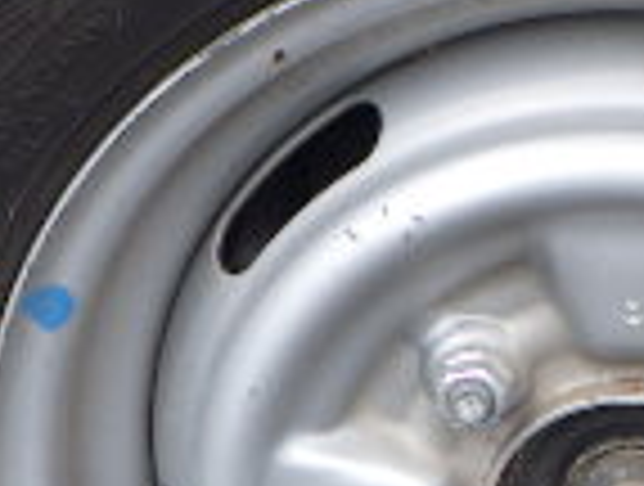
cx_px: 788
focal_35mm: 125
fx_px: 2331
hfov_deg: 15.1
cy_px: 405
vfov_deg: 11.9
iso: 125
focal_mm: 5
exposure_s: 1/250
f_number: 4.2
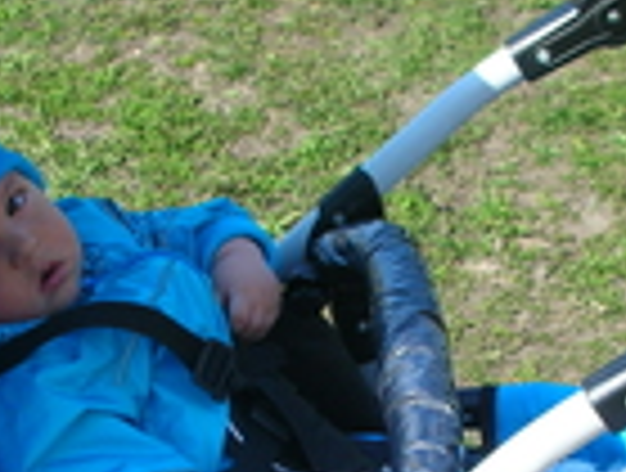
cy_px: 485
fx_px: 2049
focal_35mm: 113
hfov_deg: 17.4
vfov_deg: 13.0
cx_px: 333
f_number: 8.5
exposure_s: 1/45.1
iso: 50
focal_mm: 5.8
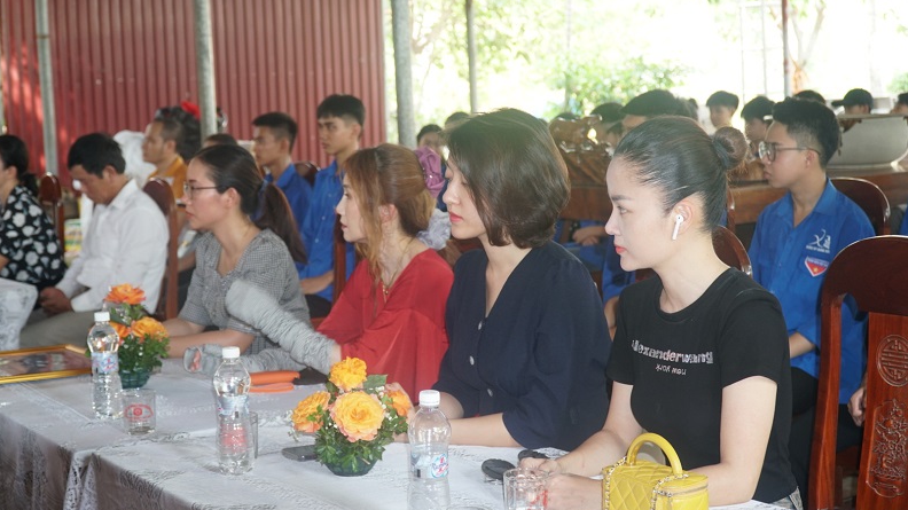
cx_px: 452
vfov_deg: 22.2
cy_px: 228
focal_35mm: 54
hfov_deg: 38.5
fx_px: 1300
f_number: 4
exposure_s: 1/60
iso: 400
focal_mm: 34
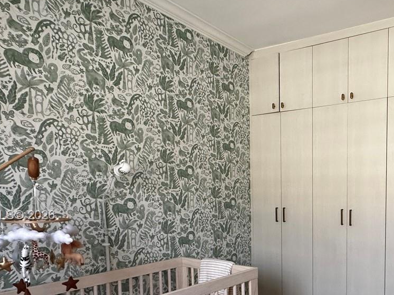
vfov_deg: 45.4
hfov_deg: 55.9
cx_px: 313
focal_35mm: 30
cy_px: 216
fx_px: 341
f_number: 2.2
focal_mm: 2.22
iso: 200
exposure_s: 1/60
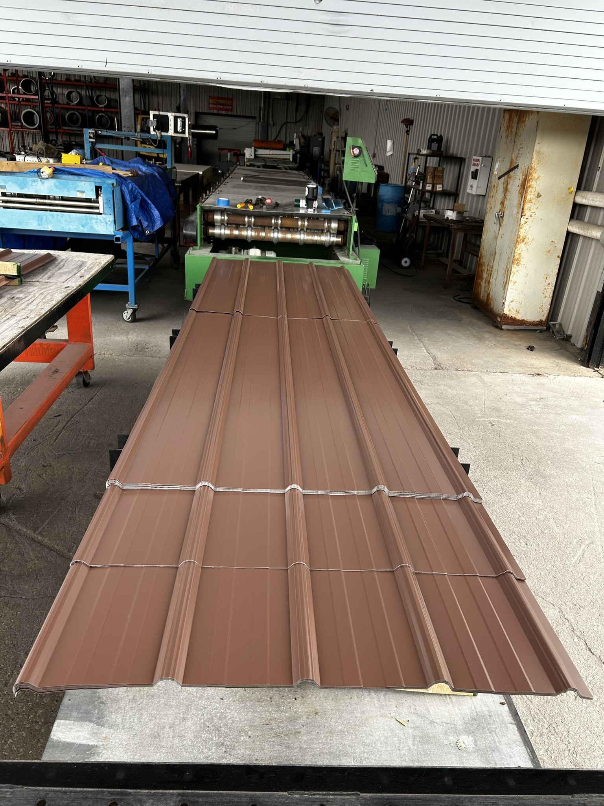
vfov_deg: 67.3
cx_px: 302
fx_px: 605
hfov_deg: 53.1
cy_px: 403
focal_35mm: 26
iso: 50
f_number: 1.5
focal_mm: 5.7
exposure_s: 1/121
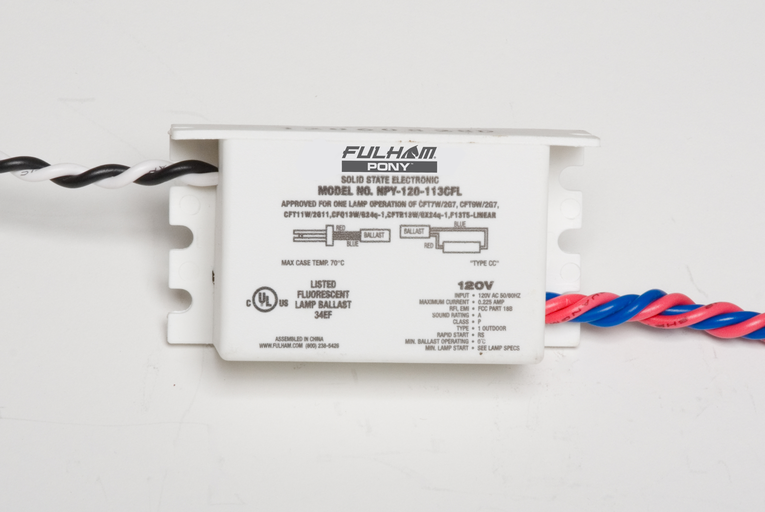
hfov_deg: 19.4
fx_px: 2234
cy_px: 256
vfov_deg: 13.1
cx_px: 382
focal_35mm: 105
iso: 160
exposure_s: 1/250
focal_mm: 70
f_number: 18
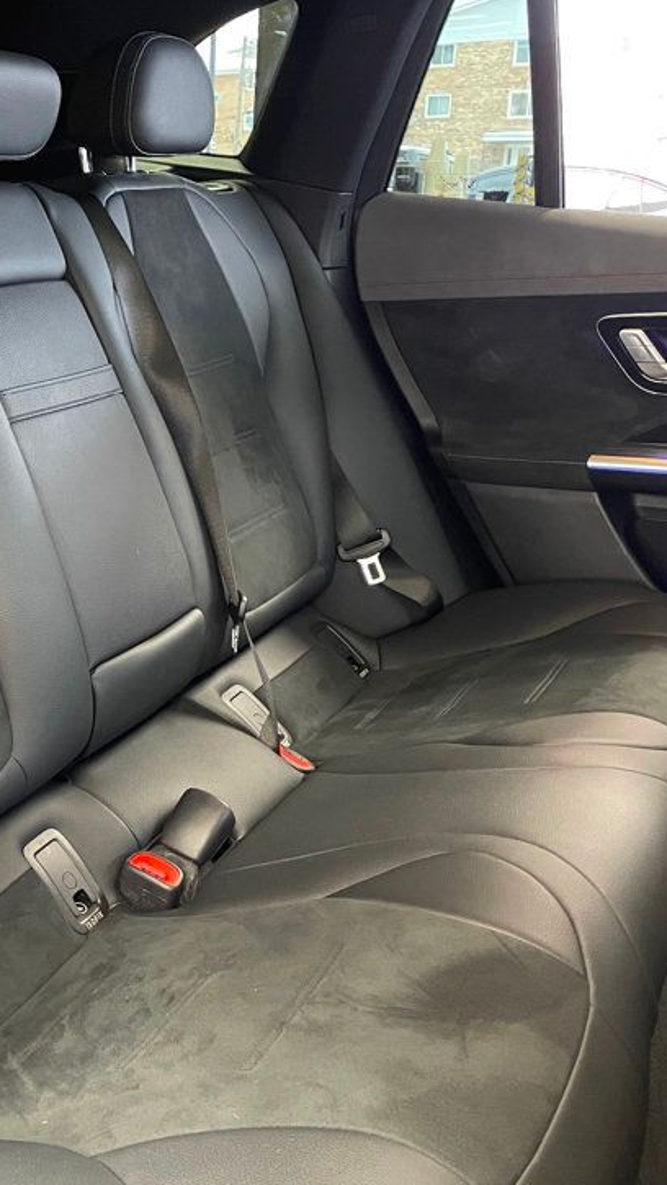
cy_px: 597
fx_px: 1257
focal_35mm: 40
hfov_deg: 27.9
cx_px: -3
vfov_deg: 50.5
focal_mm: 4.2
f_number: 1.6
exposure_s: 1/40
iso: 500
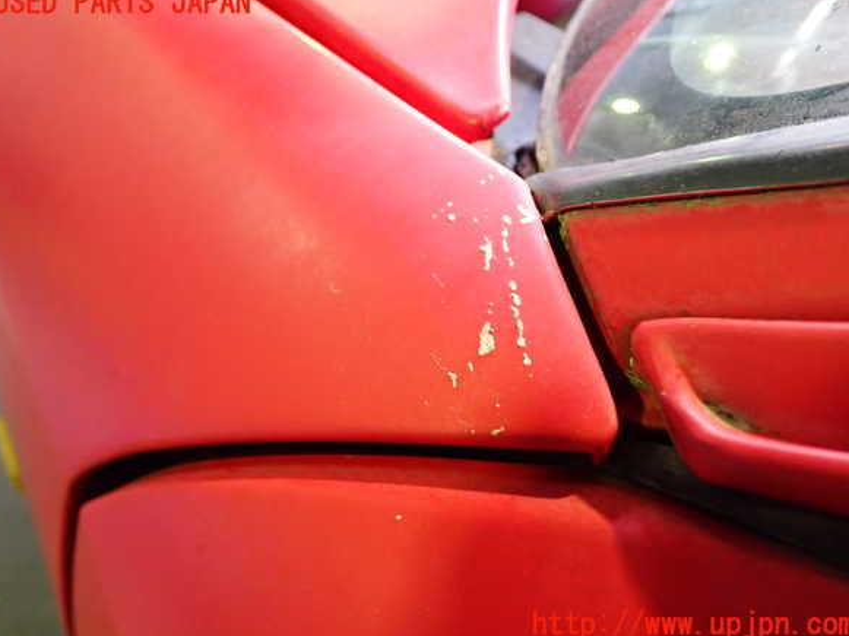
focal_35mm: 31
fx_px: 760
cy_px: 314
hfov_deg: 58.4
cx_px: 424
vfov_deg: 45.4
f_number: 2.3
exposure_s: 1/30
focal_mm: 5.4
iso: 400
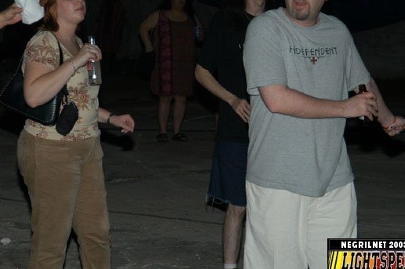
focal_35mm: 122
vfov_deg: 11.2
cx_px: 155
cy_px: 109
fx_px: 1371
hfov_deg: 16.8
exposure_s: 1/60
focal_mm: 62
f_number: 5
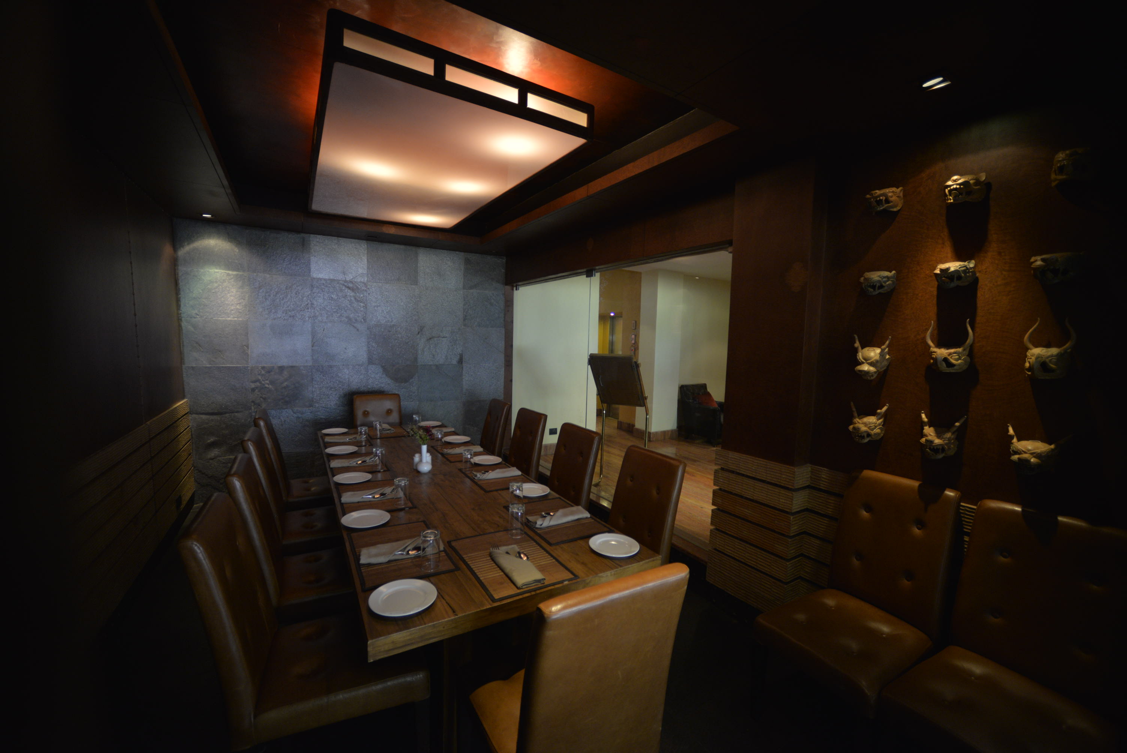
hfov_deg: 104.2
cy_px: 376
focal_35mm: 14
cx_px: 564
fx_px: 438
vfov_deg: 81.3
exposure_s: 1/60
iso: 800
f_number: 2.8
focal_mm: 14
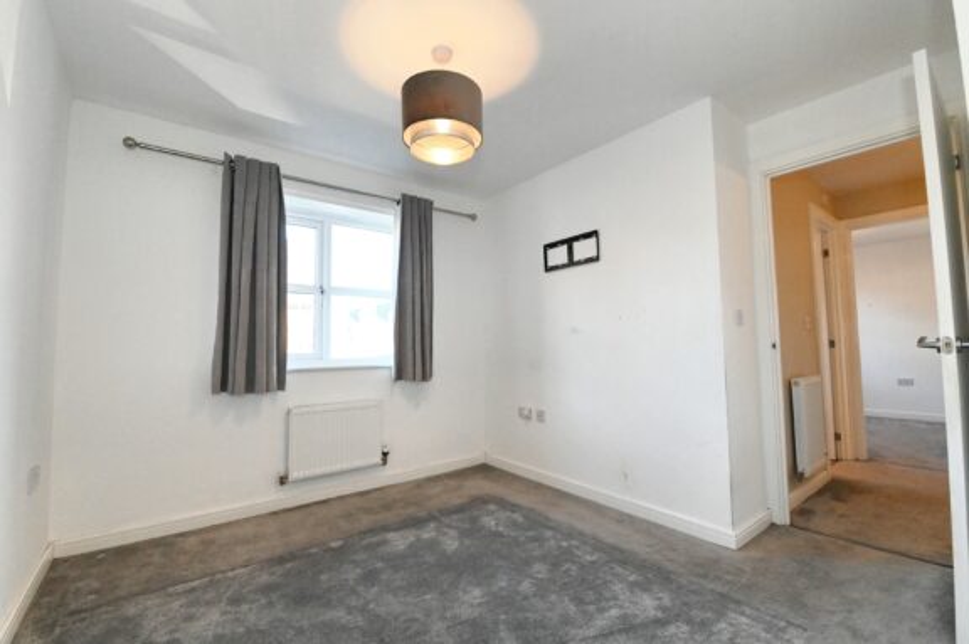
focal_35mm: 15
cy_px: 322
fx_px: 403
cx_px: 484
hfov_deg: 100.4
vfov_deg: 77.2
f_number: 10
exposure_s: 1/200
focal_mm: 15
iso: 6400
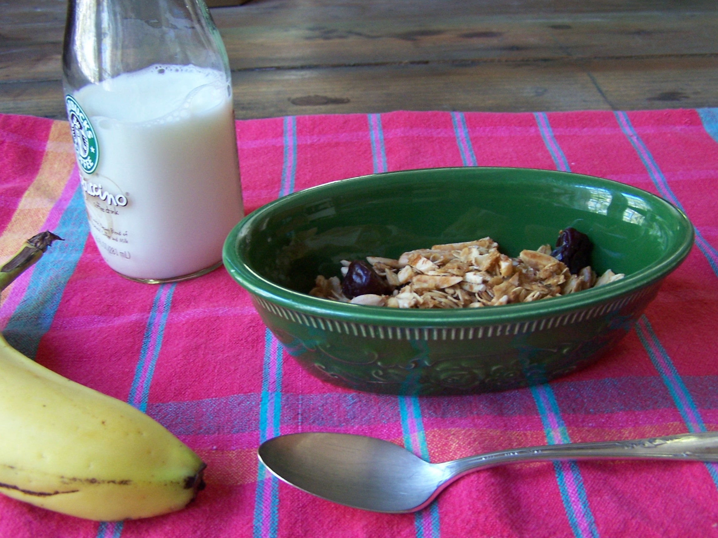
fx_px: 788
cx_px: 359
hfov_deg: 49.0
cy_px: 269
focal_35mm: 38
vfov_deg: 37.7
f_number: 2.8
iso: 140
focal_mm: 6.3
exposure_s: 1/10
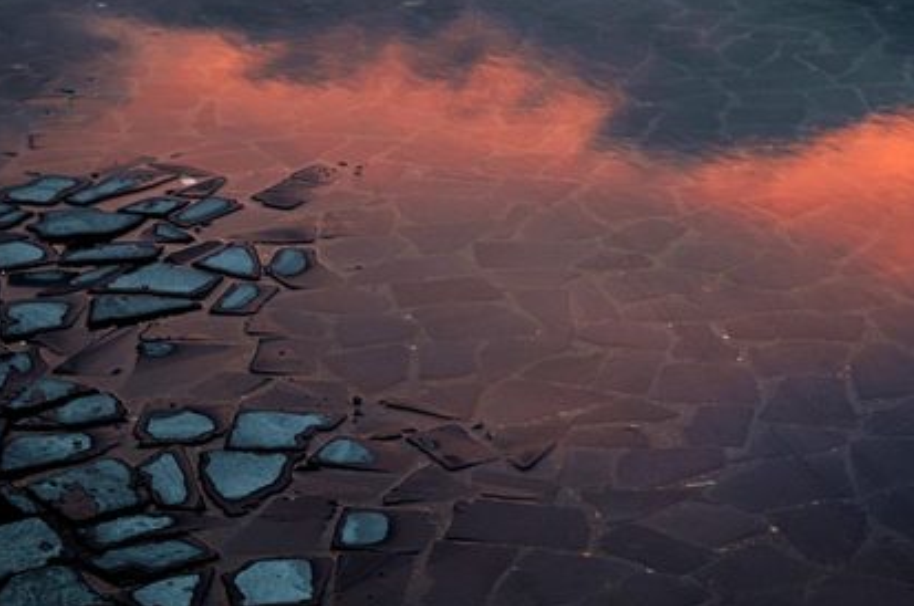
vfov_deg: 11.4
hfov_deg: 17.1
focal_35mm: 120
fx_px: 3035
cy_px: 414
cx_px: 569
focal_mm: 55
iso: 200
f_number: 5.6
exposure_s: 1/13
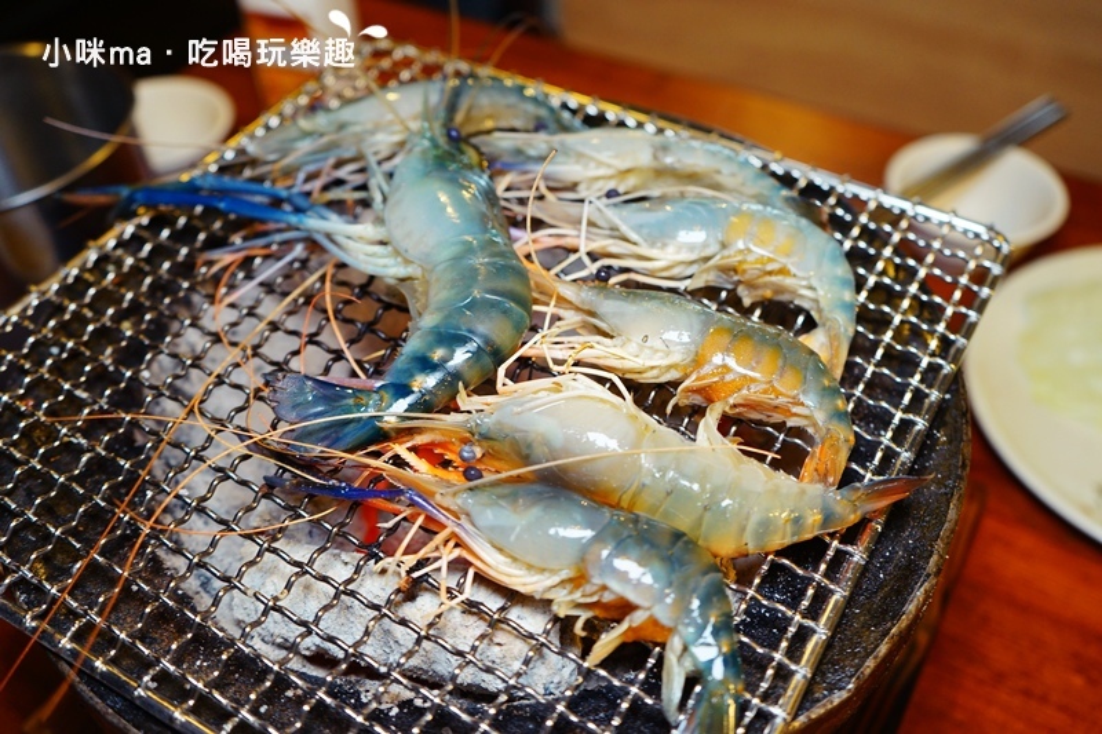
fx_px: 1040
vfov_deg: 38.9
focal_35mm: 34
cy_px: 367
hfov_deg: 55.8
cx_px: 551
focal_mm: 34
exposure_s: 1/60
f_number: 4
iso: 640
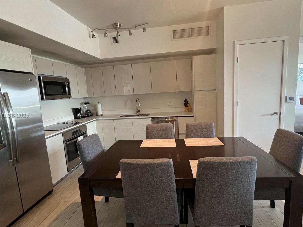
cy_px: 116
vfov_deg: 71.6
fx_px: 158
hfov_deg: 87.7
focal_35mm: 18
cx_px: 155
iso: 250
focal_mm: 1.57
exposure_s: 1/60
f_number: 1.8
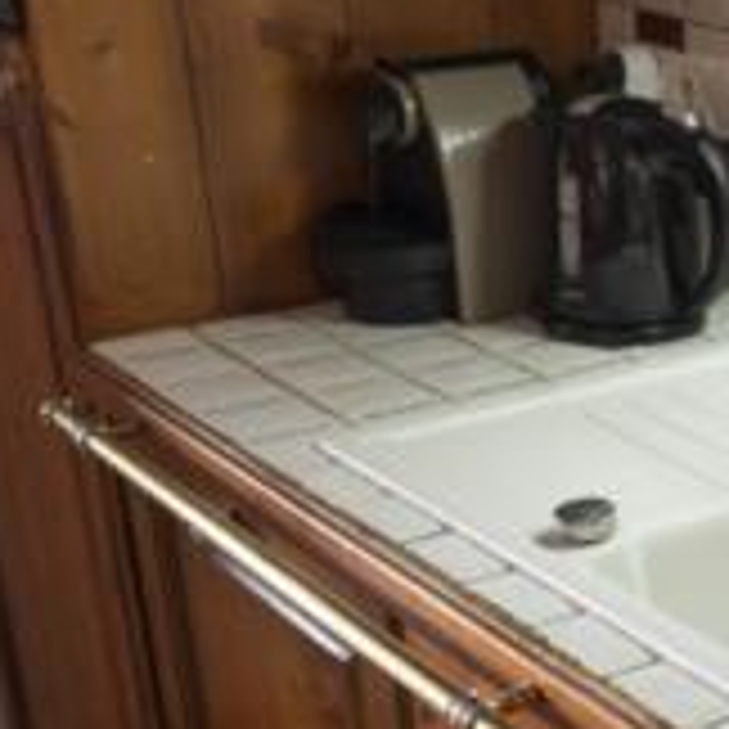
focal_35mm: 76
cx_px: 1098
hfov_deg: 19.7
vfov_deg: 22.7
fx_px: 1811
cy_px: 482
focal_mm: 29
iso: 160
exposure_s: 1/25
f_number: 4
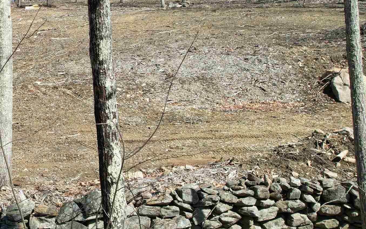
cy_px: 73
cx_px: 34
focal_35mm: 51
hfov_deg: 37.0
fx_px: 509
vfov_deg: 25.2
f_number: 2.8
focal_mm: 8.38
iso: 100
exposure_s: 1/1000
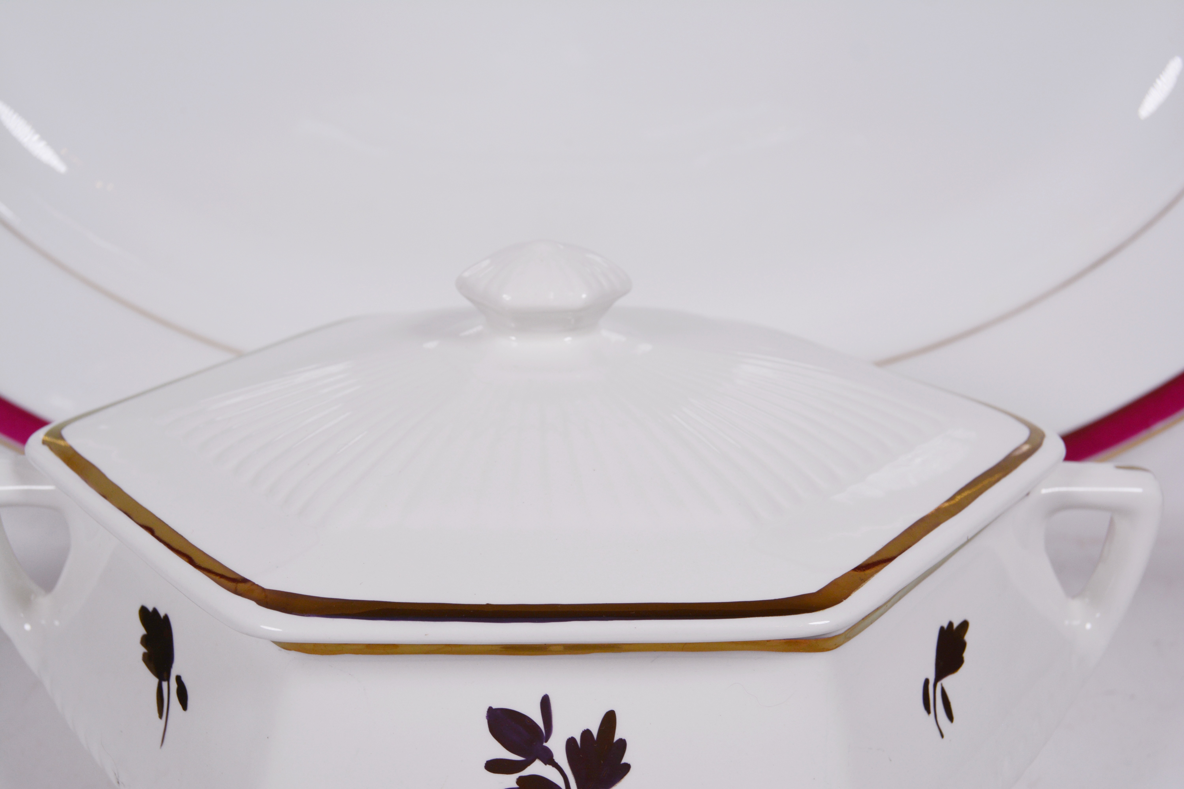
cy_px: 394
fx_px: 1480
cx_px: 592
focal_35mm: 45
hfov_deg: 43.6
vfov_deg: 29.9
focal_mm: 30
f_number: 7.1
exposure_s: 1/200
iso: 200
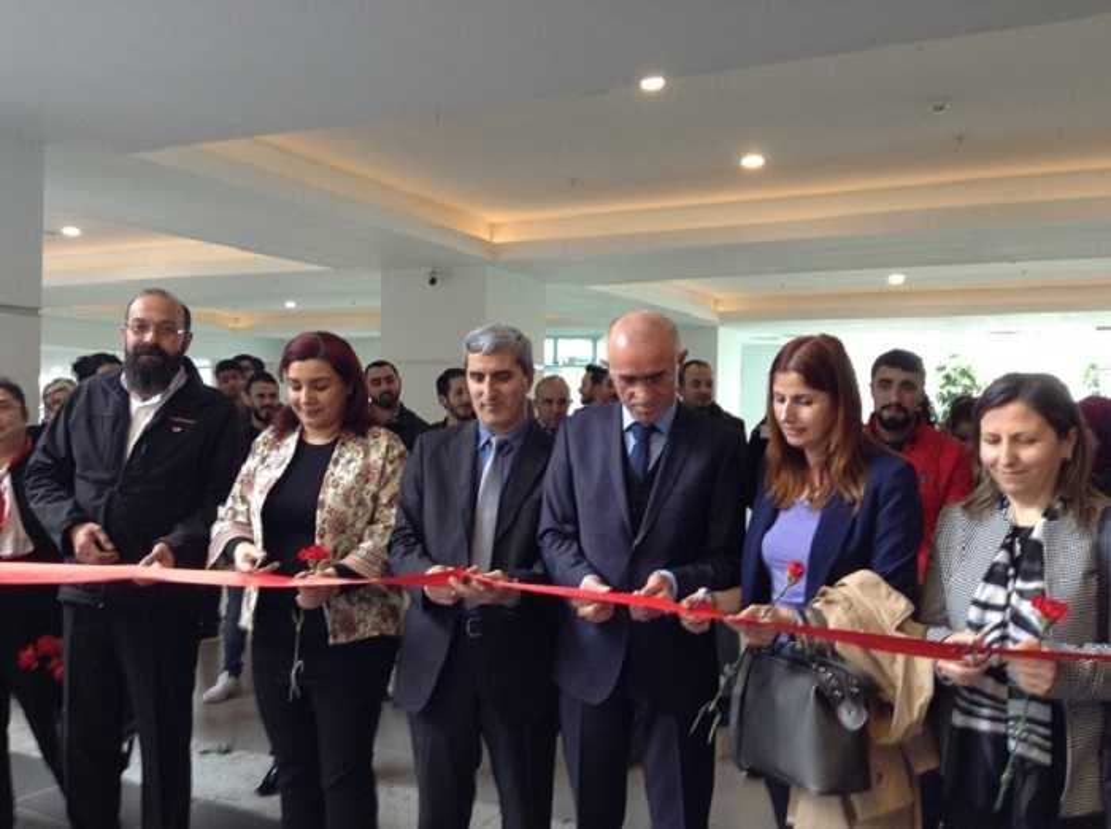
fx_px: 1057
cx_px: 556
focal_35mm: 33
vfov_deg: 42.8
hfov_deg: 55.4
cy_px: 414
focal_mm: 3.3
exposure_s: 1/24
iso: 64
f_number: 2.4
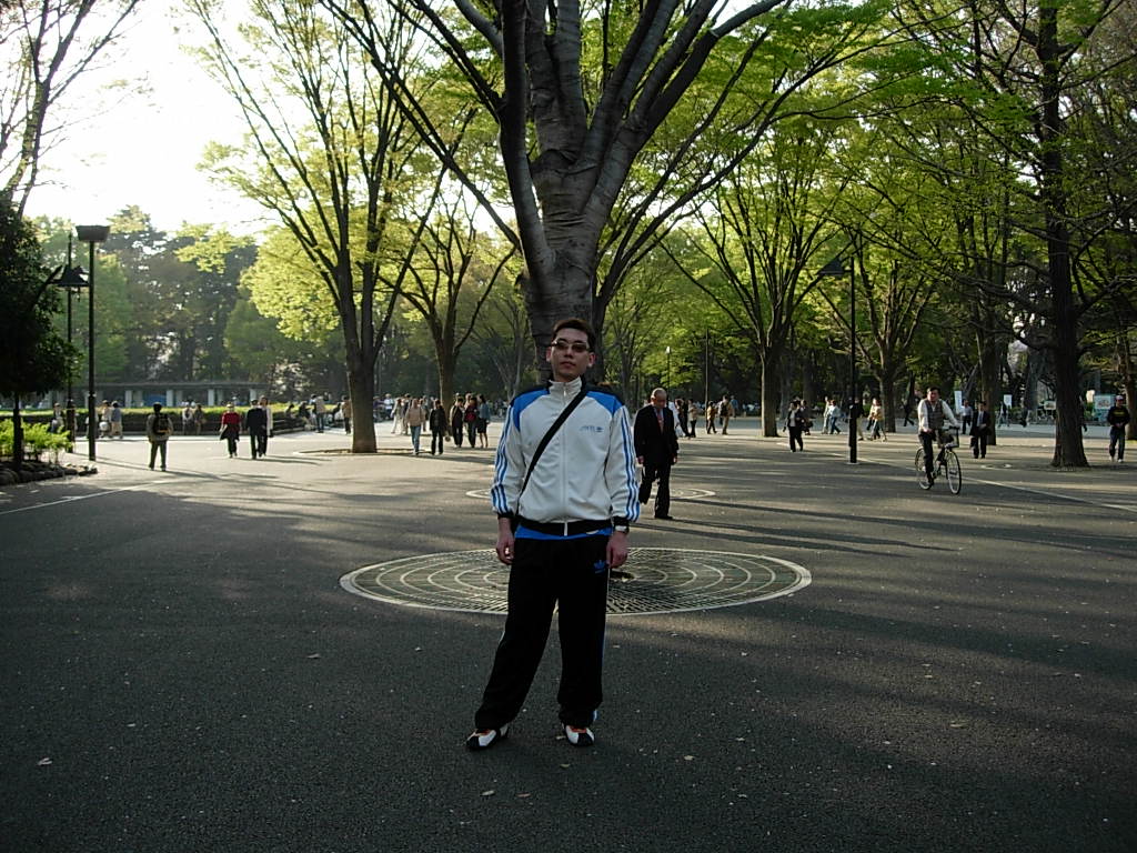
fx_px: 1248
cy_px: 426
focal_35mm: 38
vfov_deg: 37.7
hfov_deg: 49.0
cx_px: 568
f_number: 2.8
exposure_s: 1/362
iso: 79
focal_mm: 7.8
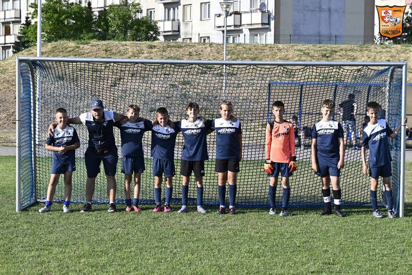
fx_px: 927
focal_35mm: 81
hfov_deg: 25.1
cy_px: 138
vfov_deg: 16.9
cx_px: 206
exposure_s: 1/1000
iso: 280
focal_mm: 54
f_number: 5.6
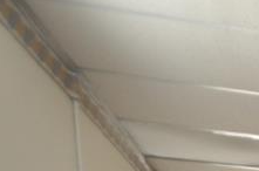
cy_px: 426
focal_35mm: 102
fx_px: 732
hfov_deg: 12.5
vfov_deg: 11.0
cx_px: 708
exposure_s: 1/125
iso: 400
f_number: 3.5
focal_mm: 10
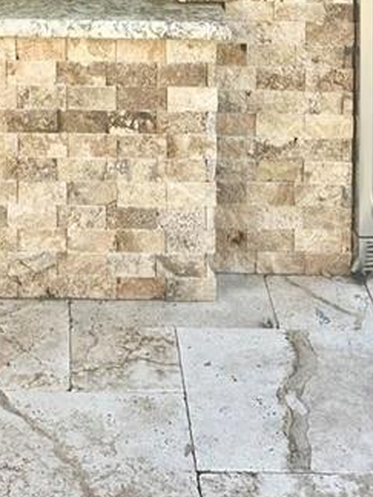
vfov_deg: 18.3
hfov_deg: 16.3
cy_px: -341
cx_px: 20
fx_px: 1279
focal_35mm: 89
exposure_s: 1/611
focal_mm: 6.86
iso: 80
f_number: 1.78
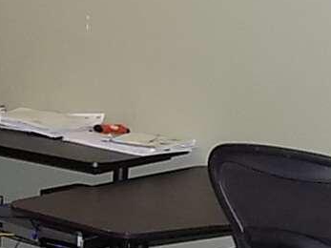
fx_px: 1013
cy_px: 200
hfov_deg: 18.3
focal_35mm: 106
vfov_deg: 13.9
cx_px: 39
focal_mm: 4
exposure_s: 1/30
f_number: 3.1
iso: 360
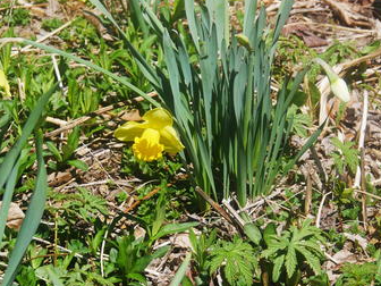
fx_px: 2653
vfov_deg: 6.2
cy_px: 129
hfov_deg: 8.2
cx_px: 159
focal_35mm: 241
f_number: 7.1
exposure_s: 1/640
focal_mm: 90
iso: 200
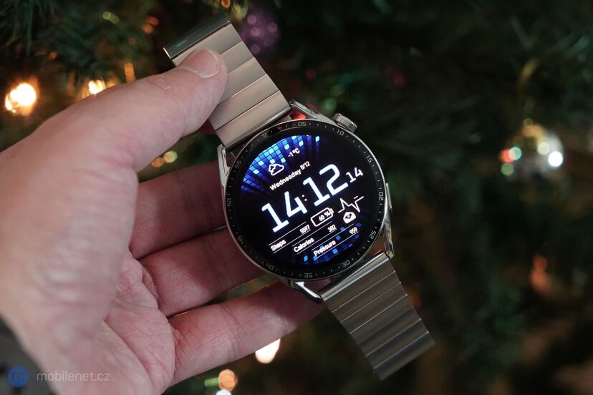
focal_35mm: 70
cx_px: 296
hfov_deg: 28.8
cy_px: 198
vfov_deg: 19.5
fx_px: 1153
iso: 10000
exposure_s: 1/160
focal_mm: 70
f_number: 6.3
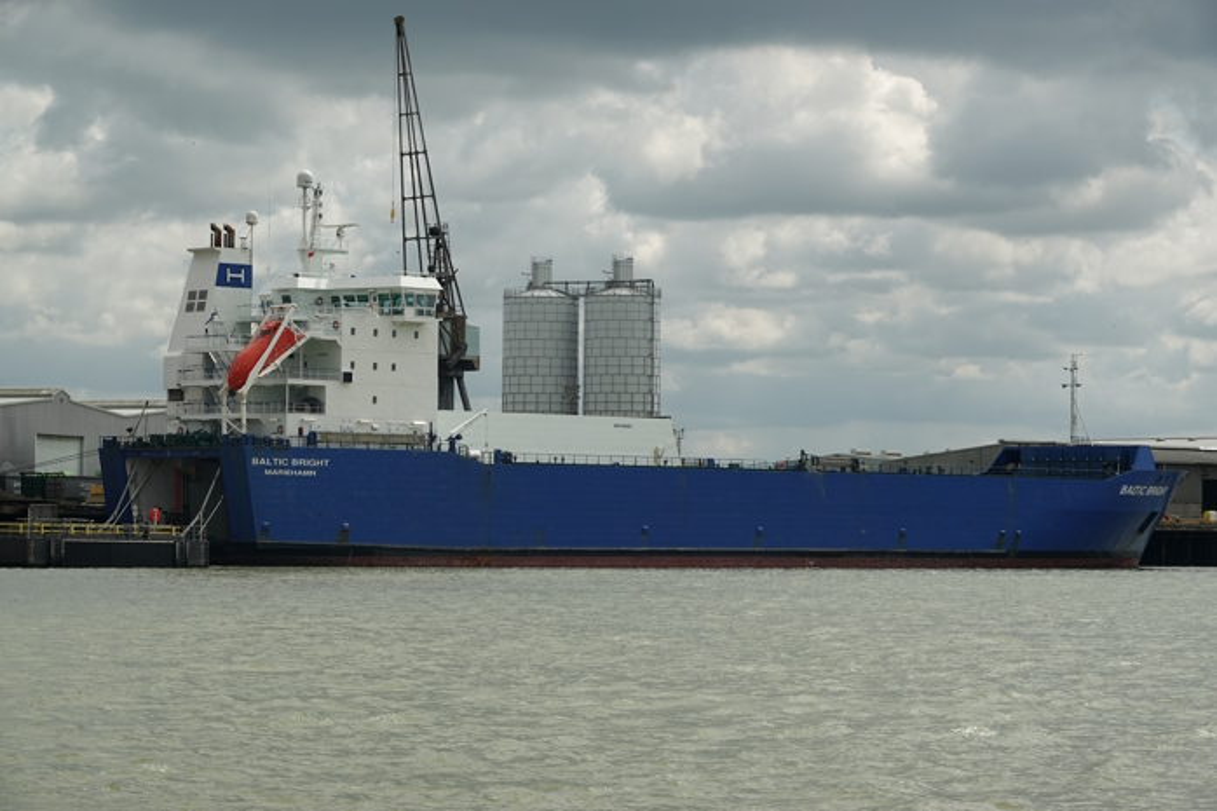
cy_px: 406
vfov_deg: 13.2
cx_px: 608
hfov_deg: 19.6
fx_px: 3515
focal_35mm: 104
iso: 100
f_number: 5
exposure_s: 1/1000
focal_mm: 38.04
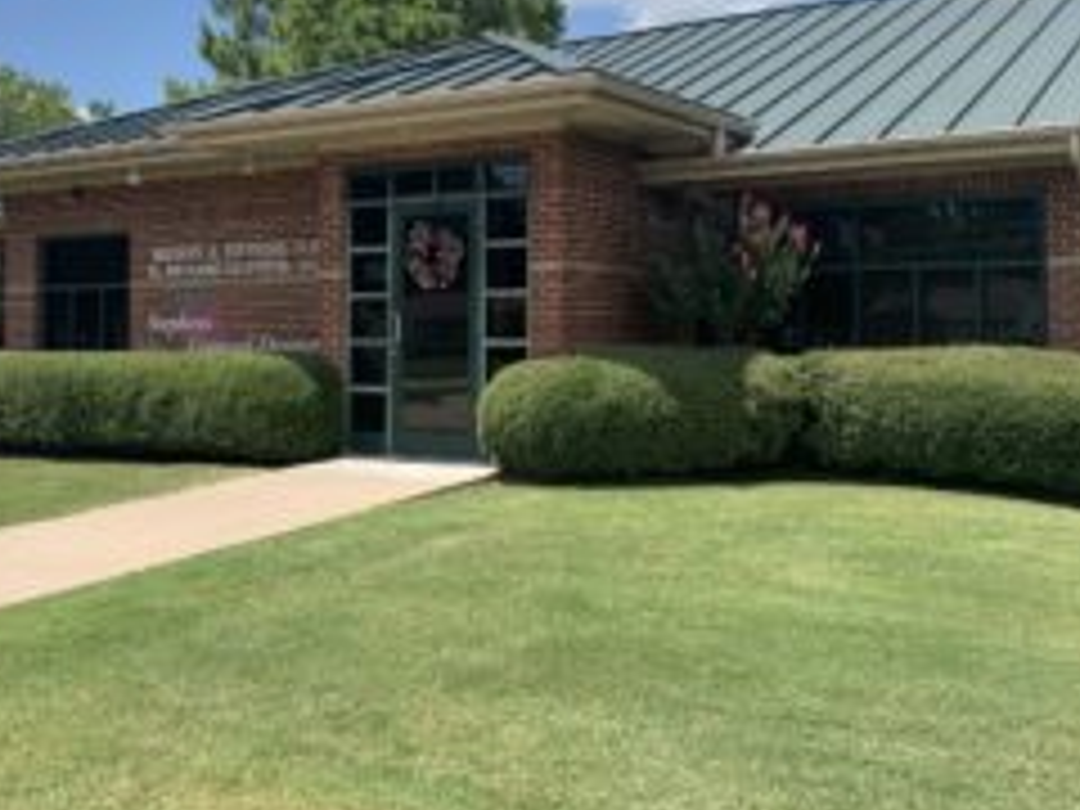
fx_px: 1279
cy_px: 315
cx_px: 565
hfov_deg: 45.8
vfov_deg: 35.0
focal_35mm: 41
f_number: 1.8
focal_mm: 4.25
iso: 25
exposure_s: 1/1916
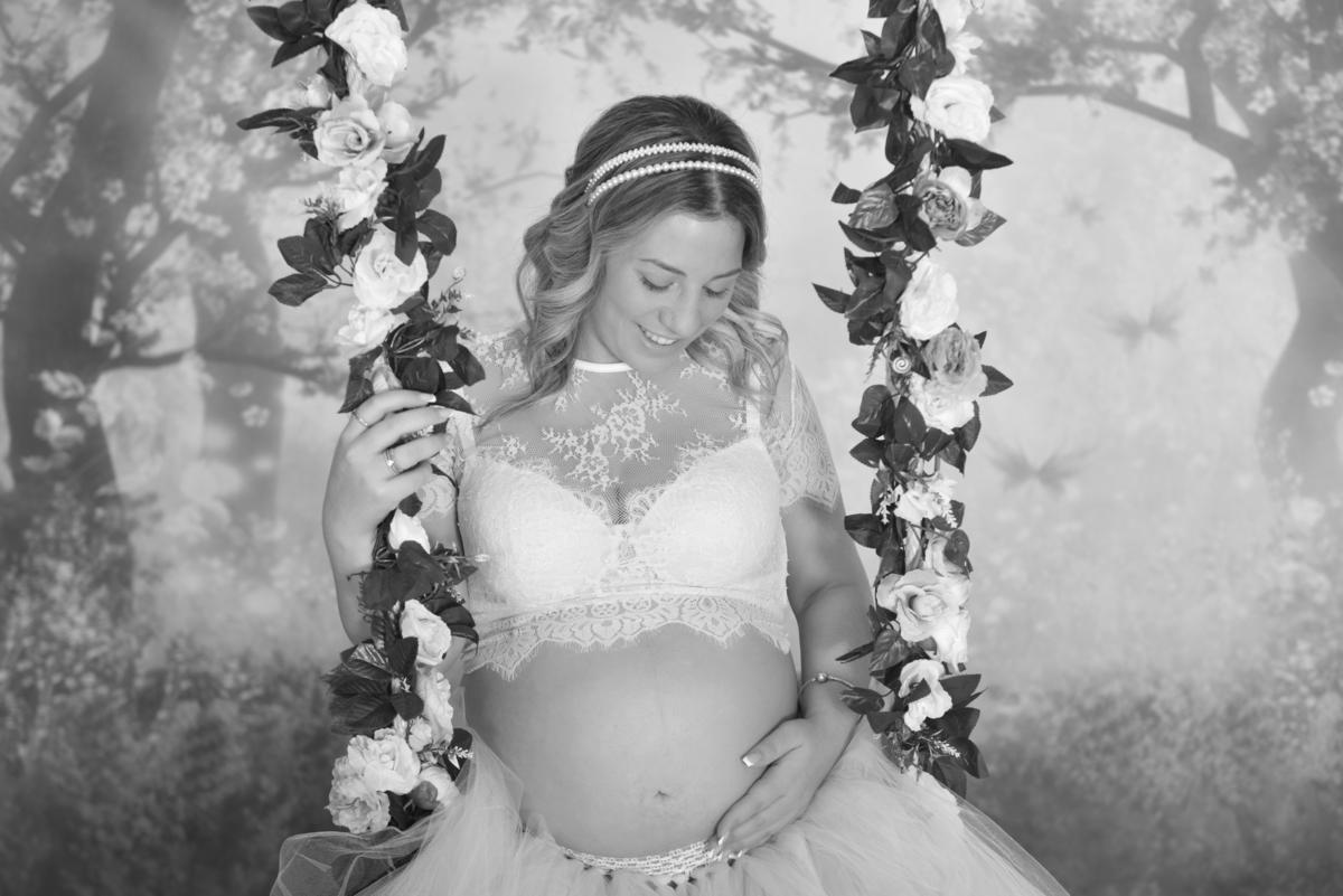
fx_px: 2314
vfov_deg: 21.9
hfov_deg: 32.4
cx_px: 672
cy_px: 448
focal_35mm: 62
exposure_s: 1/125
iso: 100
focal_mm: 62
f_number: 3.5
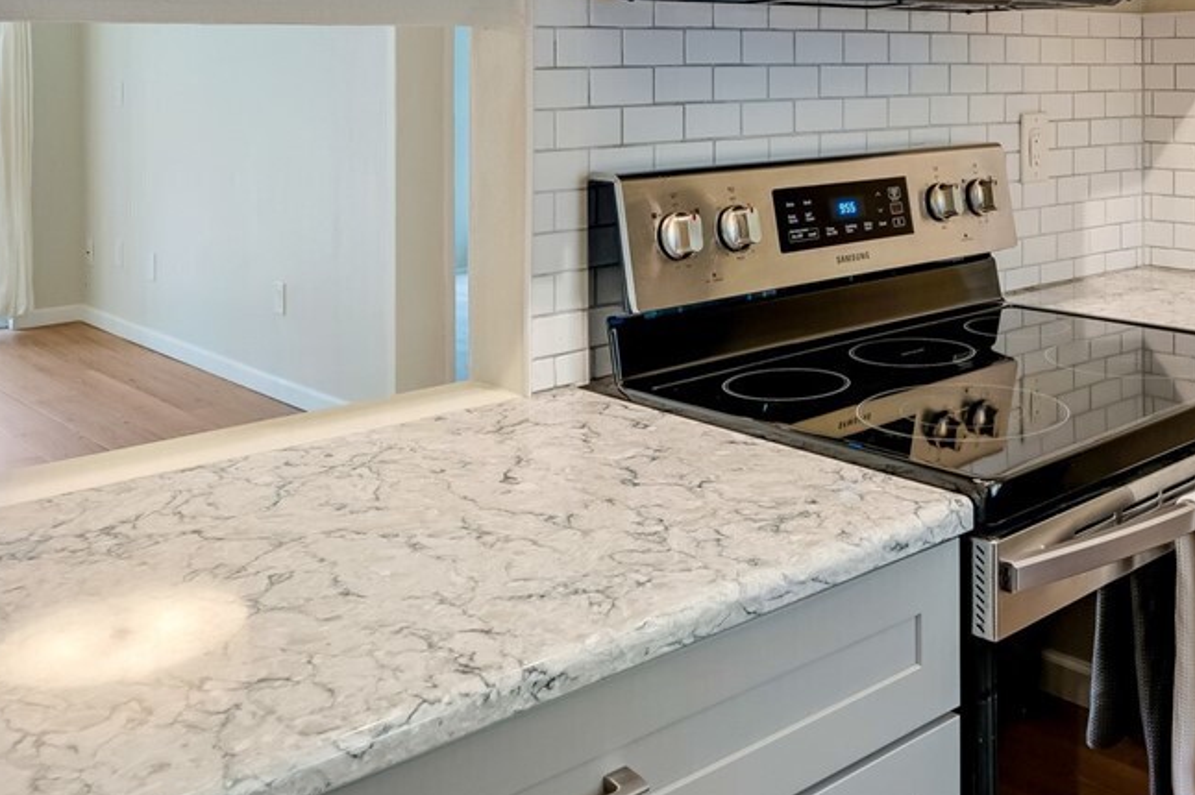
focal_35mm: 42
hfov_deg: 44.9
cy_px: 78
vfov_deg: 30.4
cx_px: 893
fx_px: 1393
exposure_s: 1/200
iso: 400
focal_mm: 16
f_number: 9
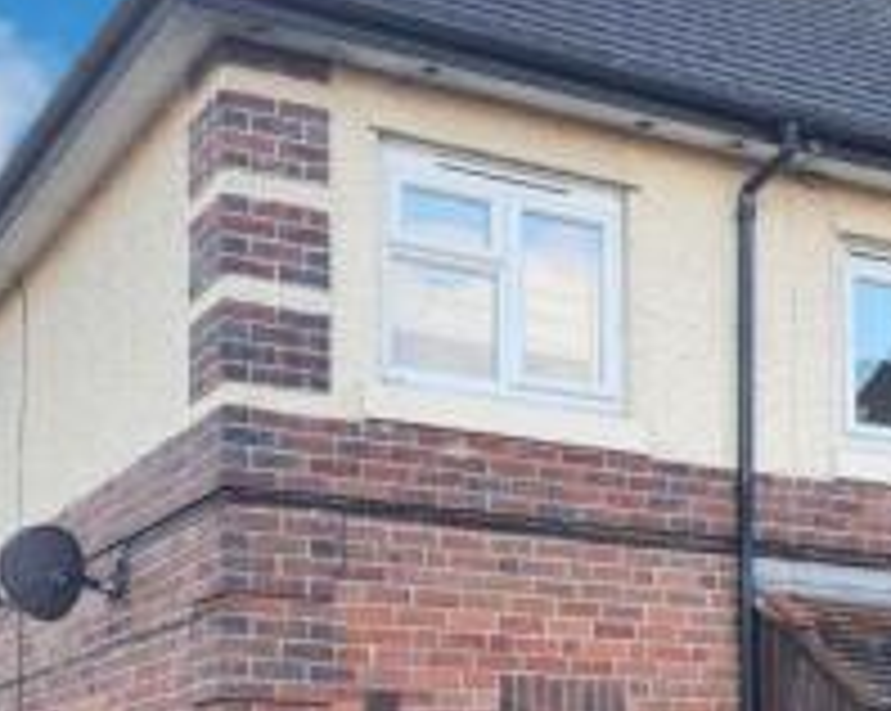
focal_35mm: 69
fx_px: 1818
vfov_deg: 21.4
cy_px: 695
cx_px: 722
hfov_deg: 27.0
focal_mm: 6.76
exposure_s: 1/326
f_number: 1.78
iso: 80
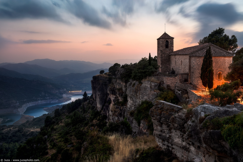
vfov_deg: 39.8
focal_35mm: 33
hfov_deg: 56.9
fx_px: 224
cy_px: 81
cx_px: 122
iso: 100
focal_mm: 33.2
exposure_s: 30
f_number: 11
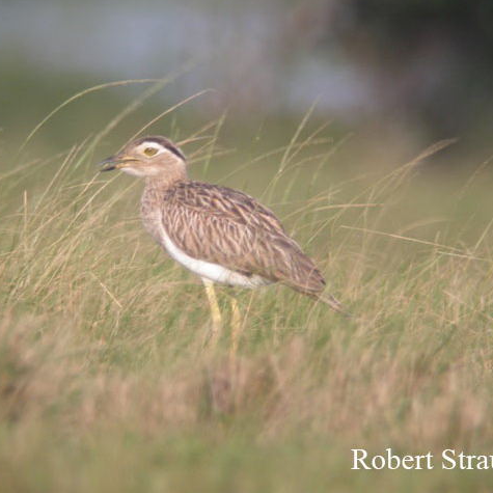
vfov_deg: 12.7
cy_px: 245
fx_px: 2207
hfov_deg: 12.7
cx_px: 235
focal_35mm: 137
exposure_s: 1/105
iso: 100
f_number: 4.3
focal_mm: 23.8
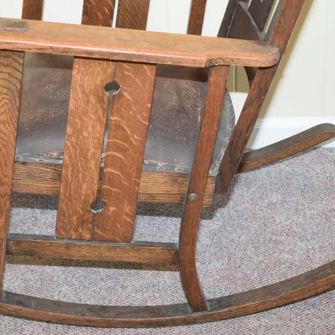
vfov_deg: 16.3
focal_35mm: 107
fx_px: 1168
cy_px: 169
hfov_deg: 16.3
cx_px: 143
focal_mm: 55
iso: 3200
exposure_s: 1/60
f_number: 5.6
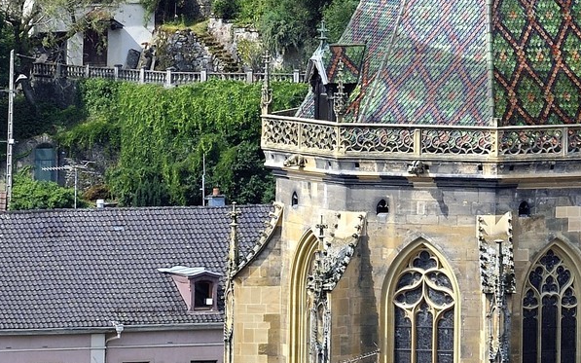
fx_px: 12017
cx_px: 577
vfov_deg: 1.7
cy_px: -329
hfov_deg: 2.8
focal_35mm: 759
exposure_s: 1/250
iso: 200
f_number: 10
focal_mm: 185
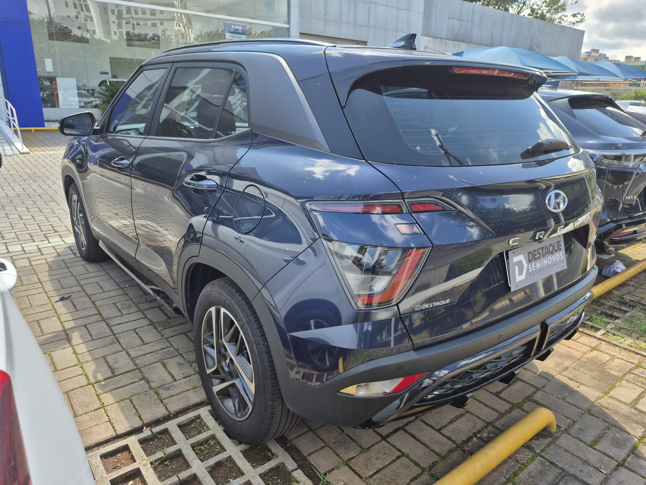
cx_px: 323
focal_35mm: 23
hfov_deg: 73.9
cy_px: 242
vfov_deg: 58.9
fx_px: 429
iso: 25
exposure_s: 1/578
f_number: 1.8
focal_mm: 5.4
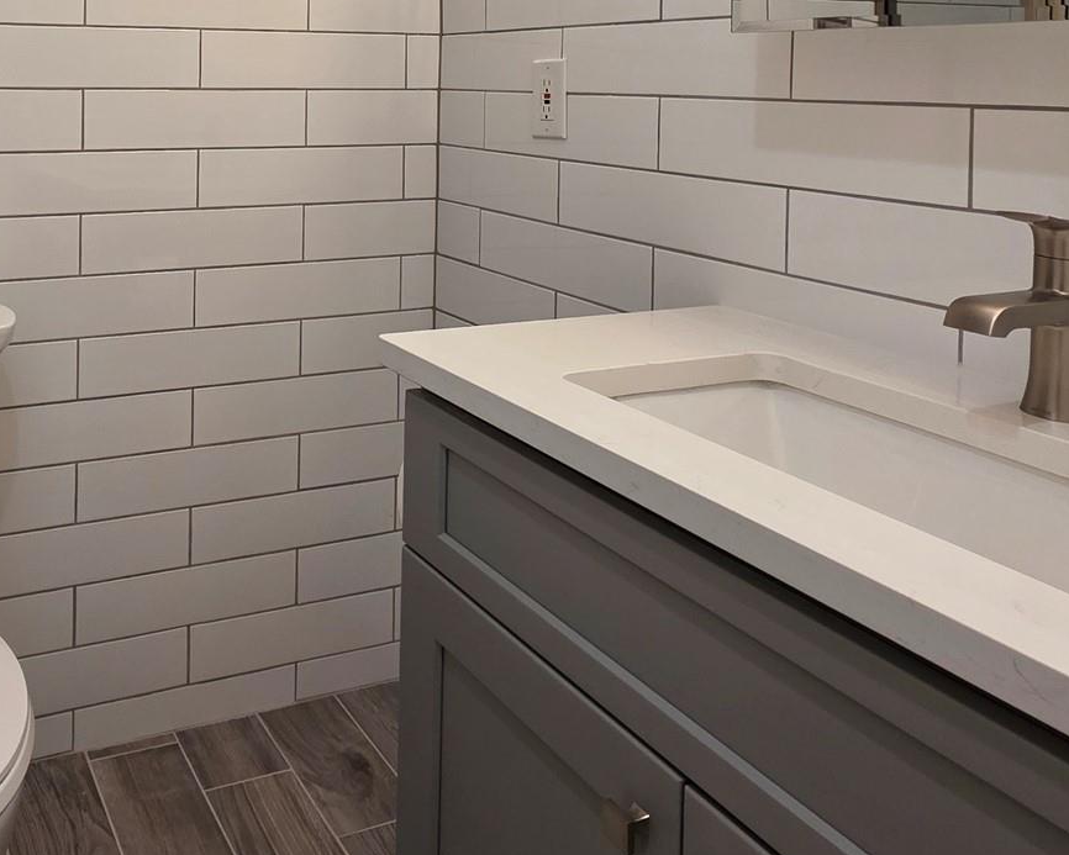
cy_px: 99
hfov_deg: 55.0
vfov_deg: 44.5
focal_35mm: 30
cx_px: 225
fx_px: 949
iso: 200
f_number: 1.9
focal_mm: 2.2
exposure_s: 1/120
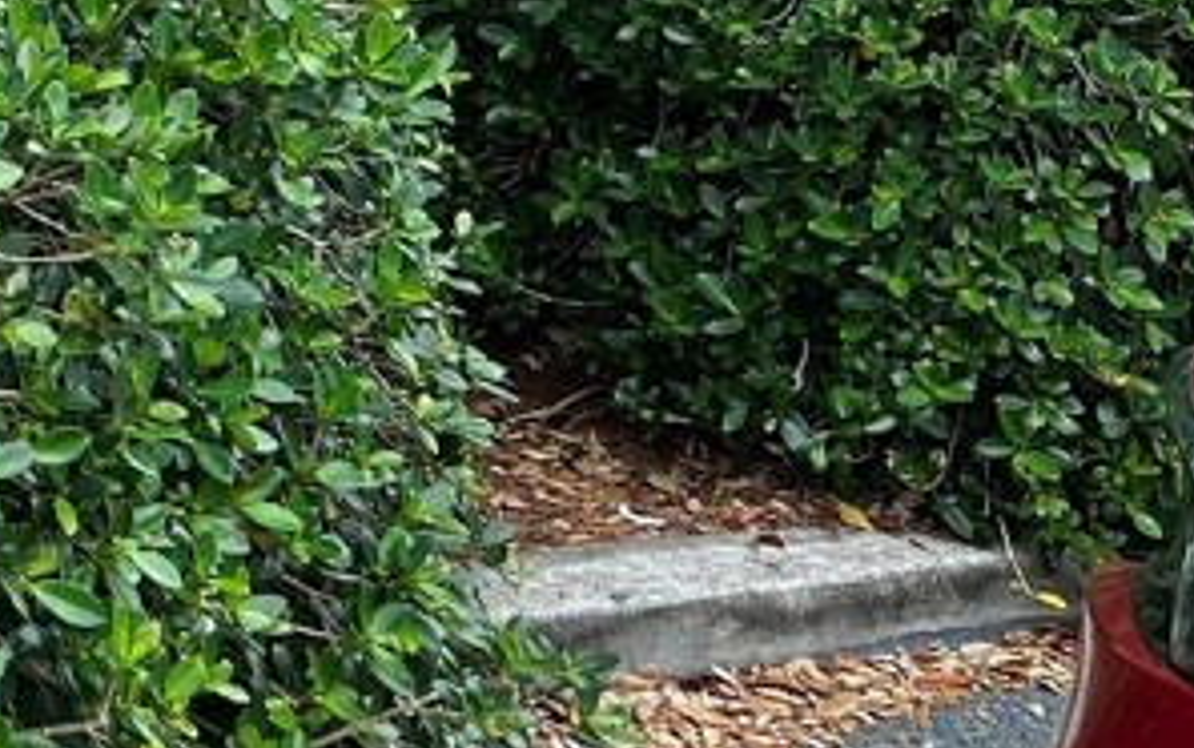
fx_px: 3093
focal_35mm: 95
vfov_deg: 12.8
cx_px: -768
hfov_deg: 18.4
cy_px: -495
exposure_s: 1/323
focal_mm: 5.7
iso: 50
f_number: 1.5
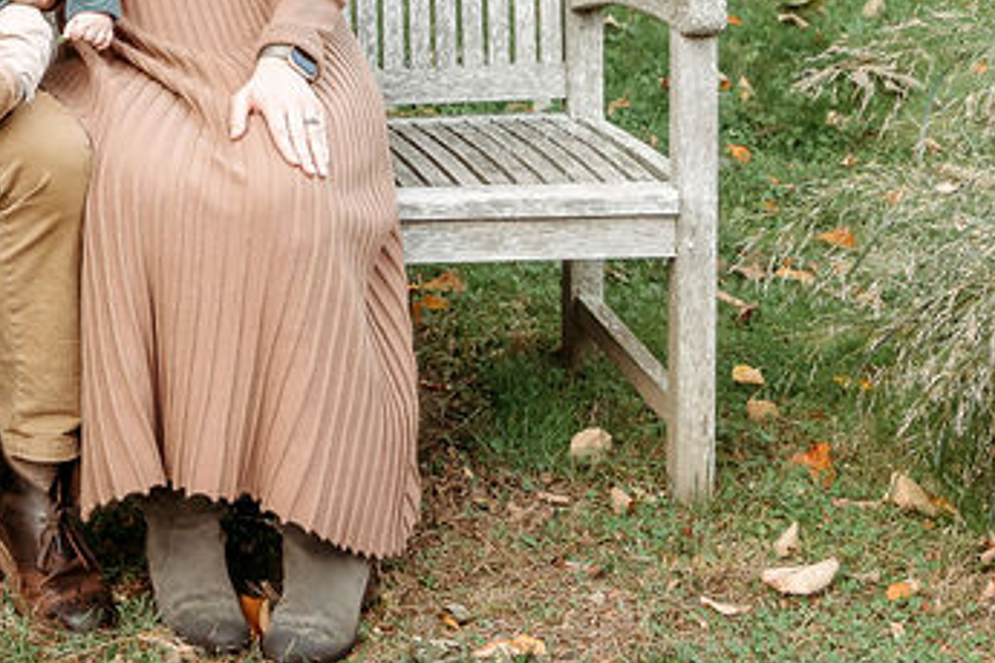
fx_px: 2874
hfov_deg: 19.0
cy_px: -235
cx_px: -58
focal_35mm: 104
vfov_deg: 12.7
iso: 400
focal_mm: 35
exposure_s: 1/320
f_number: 5
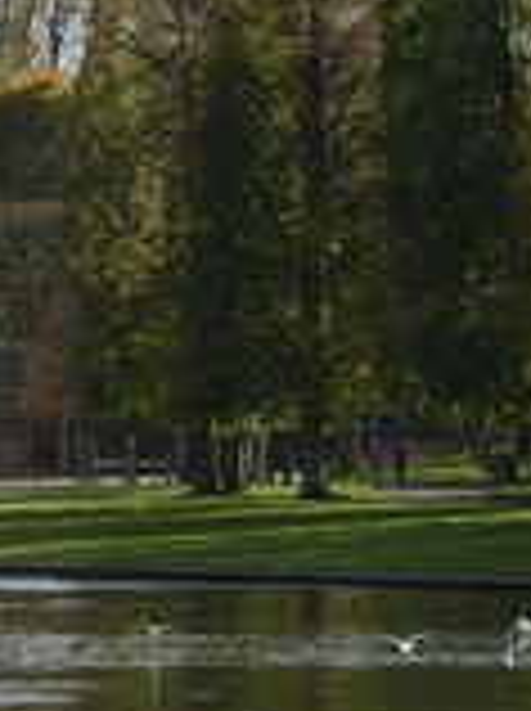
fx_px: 8142
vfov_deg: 5.0
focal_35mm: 397
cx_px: -360
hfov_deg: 3.7
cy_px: 364
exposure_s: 1/250
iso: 200
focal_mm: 155
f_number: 10
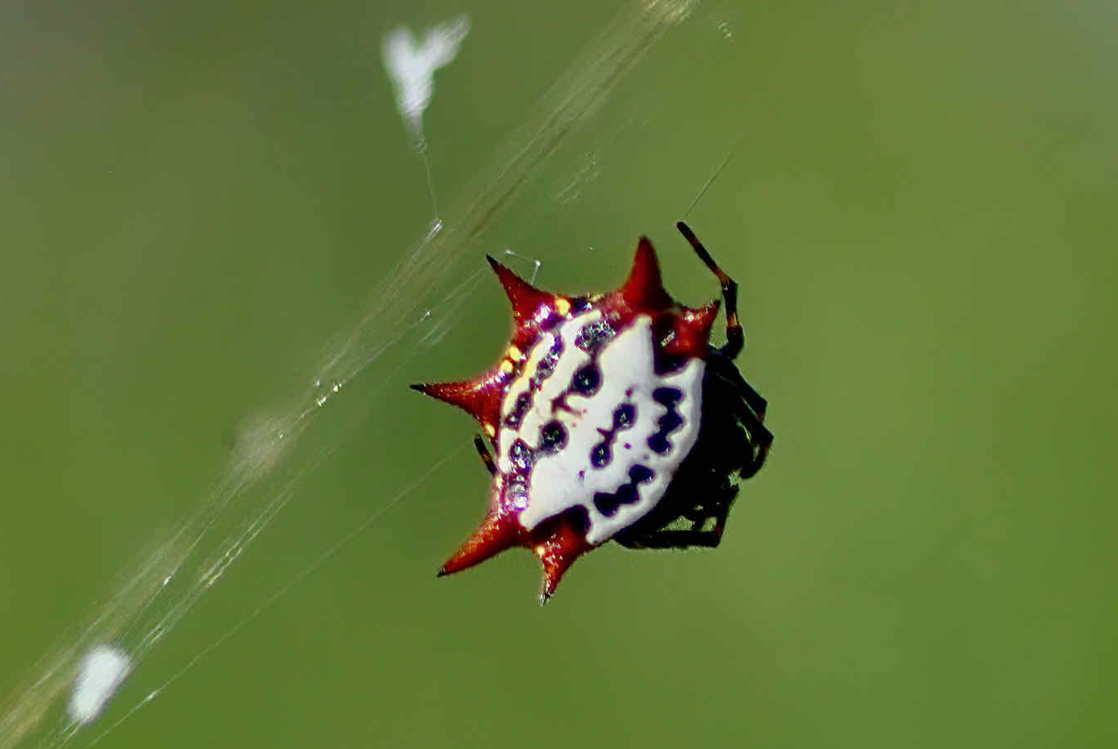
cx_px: 661
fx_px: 26866
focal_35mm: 864
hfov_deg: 2.4
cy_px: 402
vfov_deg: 1.6
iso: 220
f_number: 5.6
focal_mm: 300
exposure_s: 1/500
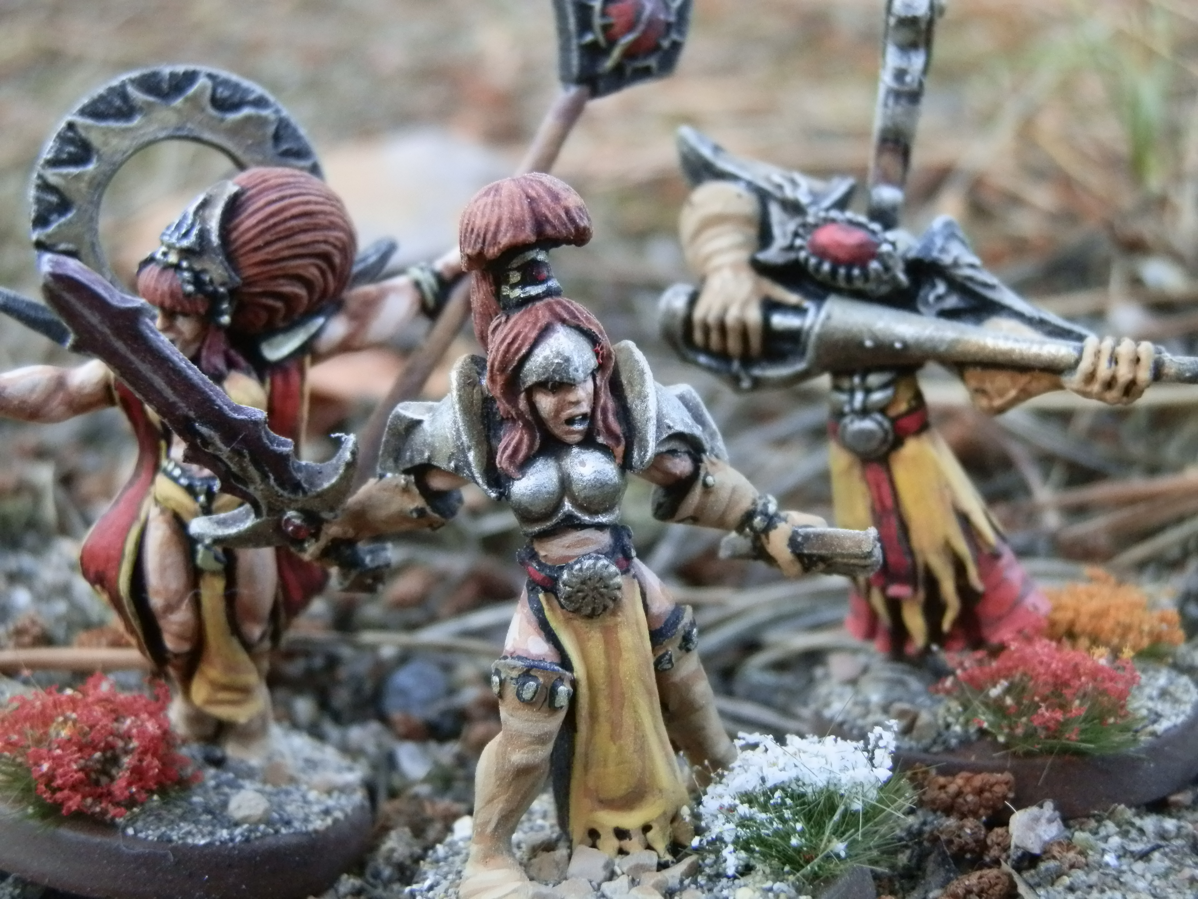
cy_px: 450
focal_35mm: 61
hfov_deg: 31.7
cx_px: 599
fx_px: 2111
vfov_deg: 24.0
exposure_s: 1/100
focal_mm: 10.99
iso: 400
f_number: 3.7
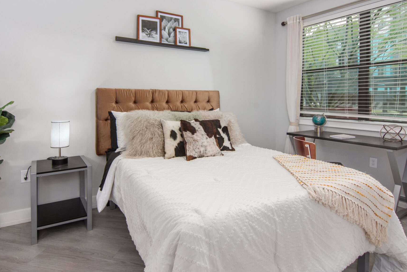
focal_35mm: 19
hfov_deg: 86.8
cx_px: 194
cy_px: 125
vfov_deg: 64.5
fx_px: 215
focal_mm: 16
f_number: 8
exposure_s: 1/15
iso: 400
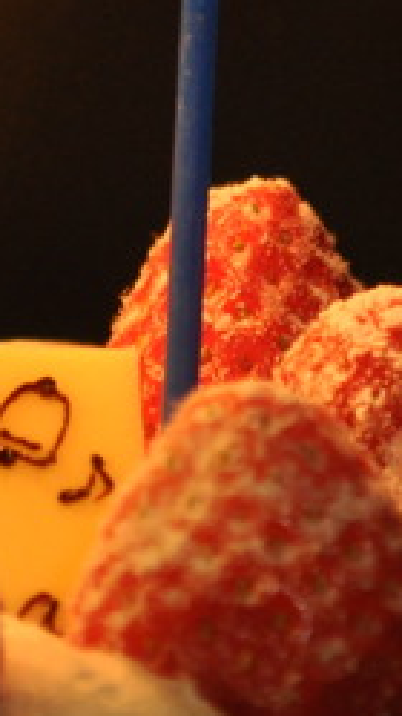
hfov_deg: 3.4
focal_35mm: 355
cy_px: 75
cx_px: 310
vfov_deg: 6.1
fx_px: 6732
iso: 800
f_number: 5.6
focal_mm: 55
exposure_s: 1/13
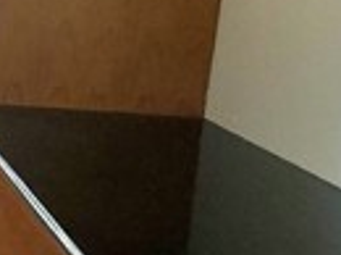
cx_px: -365
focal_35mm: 69
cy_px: 3
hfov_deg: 17.9
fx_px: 678
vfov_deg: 20.6
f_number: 2.2
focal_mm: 2.22
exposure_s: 1/233
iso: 64
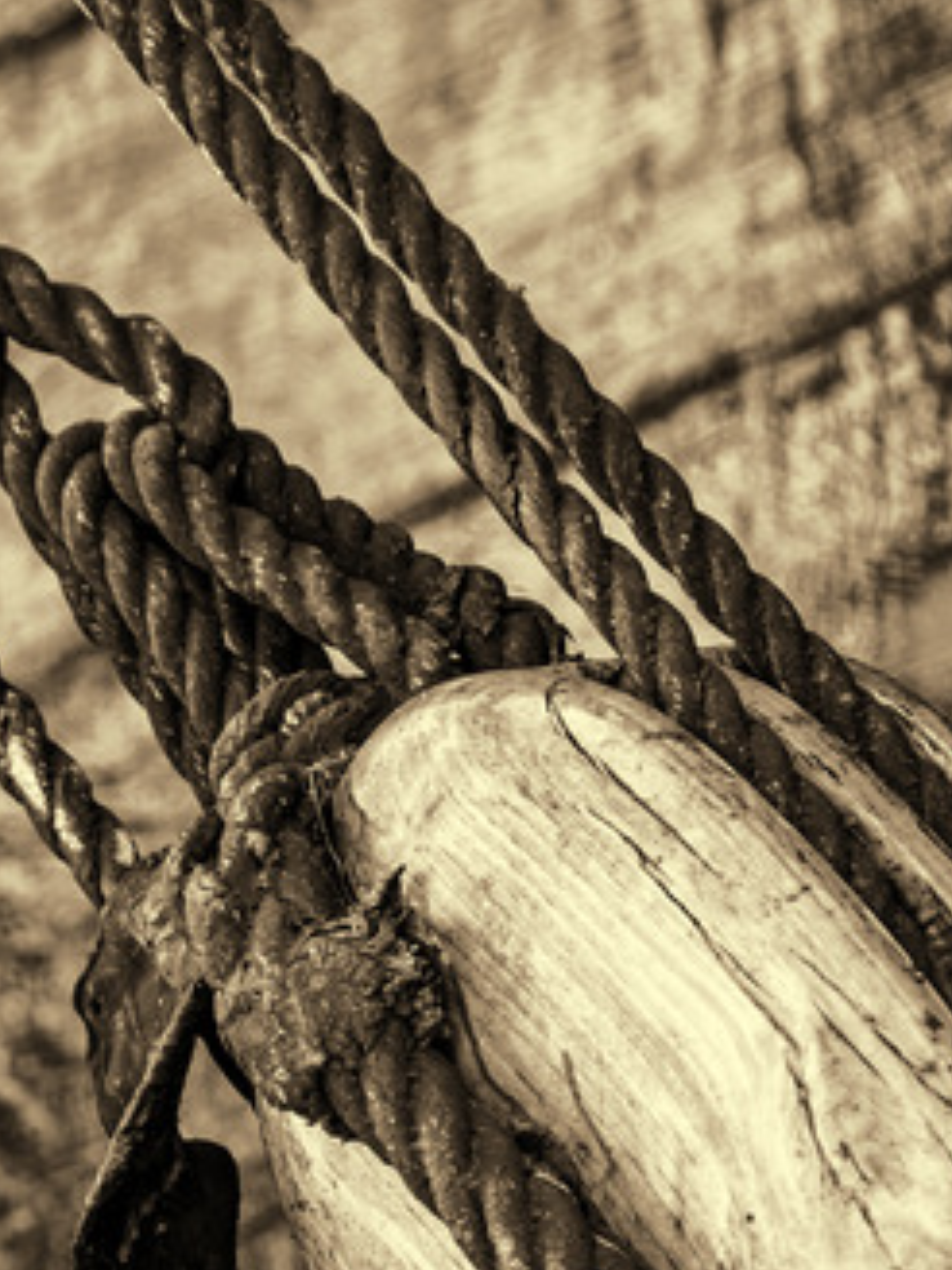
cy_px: 983
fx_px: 16318
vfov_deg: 4.5
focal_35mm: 445
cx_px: 221
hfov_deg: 3.3
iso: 100
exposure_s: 1/100
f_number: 7.1
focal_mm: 130
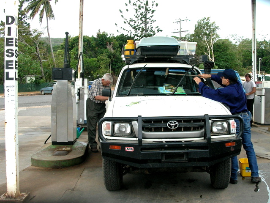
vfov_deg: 39.7
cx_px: 135
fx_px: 281
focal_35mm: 36
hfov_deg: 51.3
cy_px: 102
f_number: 3.7
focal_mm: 6
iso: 50
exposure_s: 1/198
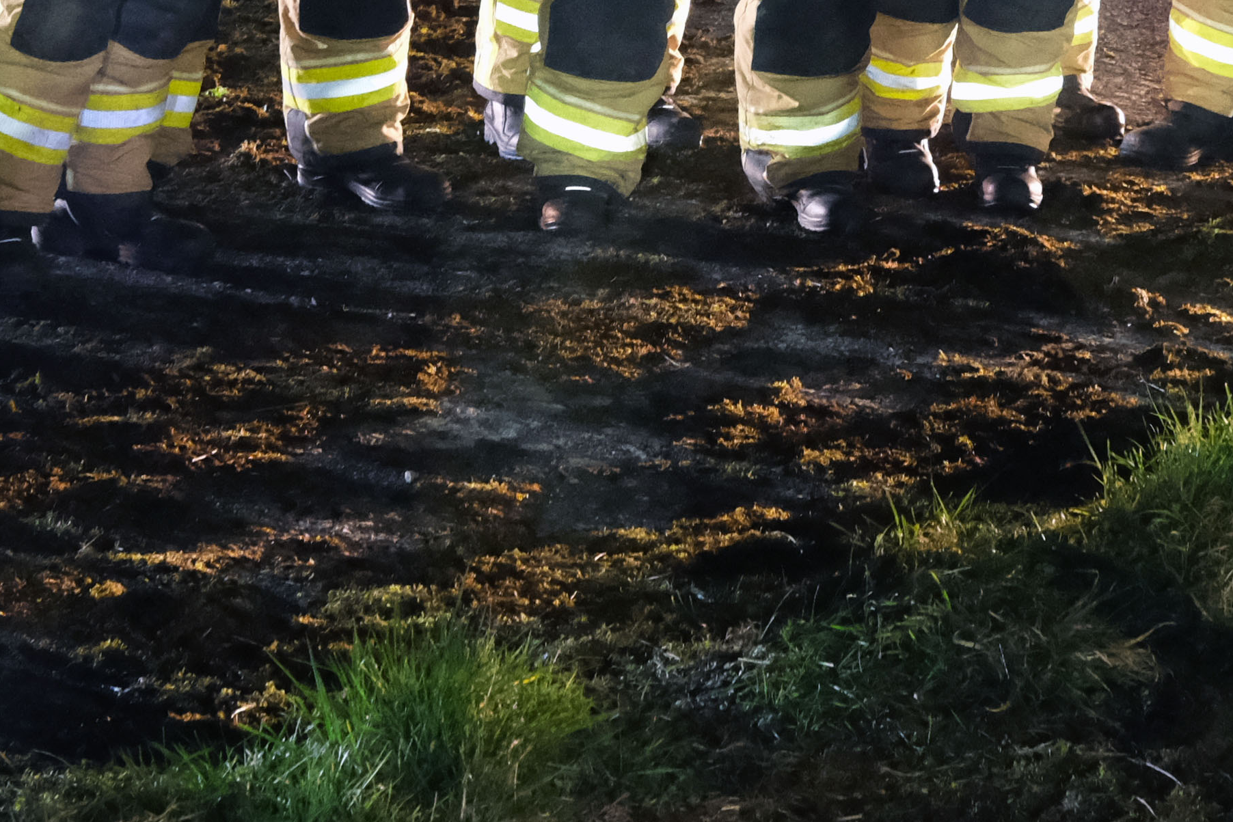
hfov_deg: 16.0
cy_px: -241
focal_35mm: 128
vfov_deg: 10.5
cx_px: 791
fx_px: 4384
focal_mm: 24.9
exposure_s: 1/14
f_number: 4.5
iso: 6400
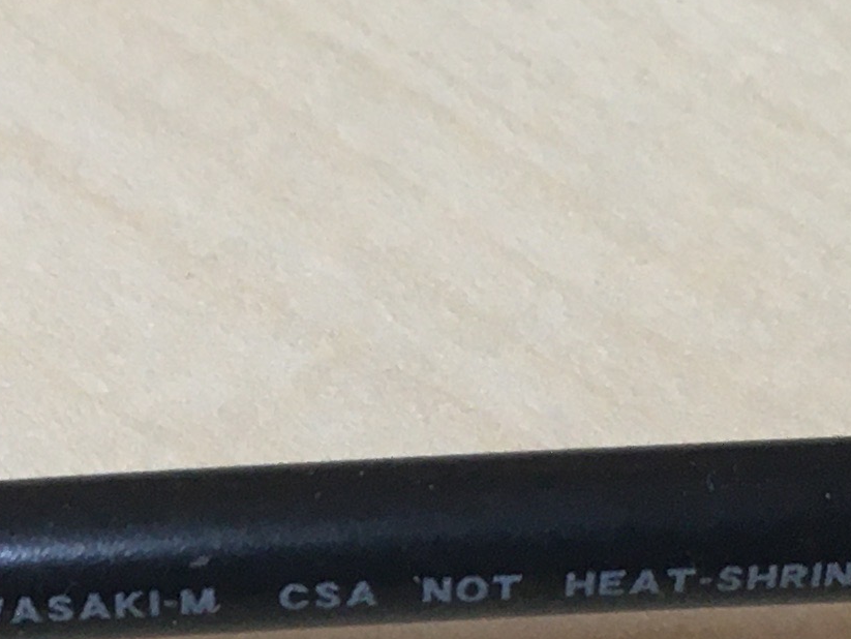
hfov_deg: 13.8
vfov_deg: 10.3
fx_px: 3492
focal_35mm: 142
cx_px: 101
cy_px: 740
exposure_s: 1/33
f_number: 2.2
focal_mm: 4.15
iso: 80
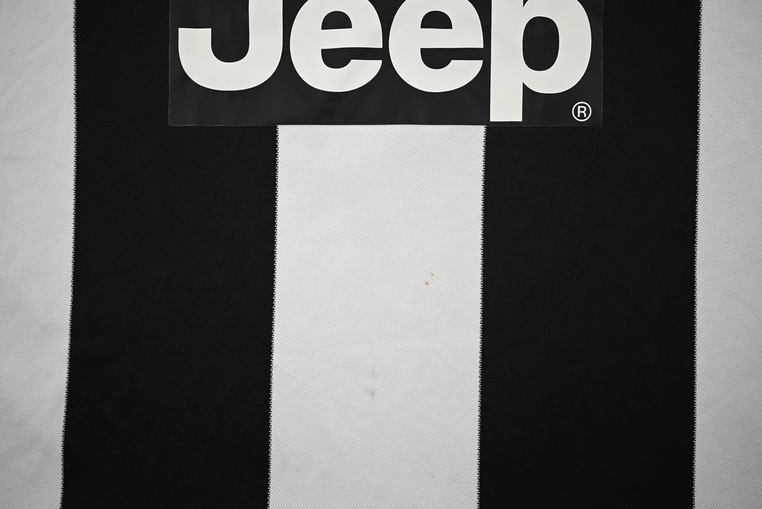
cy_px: 254
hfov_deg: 54.4
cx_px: 381
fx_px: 741
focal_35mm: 35
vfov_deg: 37.9
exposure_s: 1/125
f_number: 5
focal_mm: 35
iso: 200
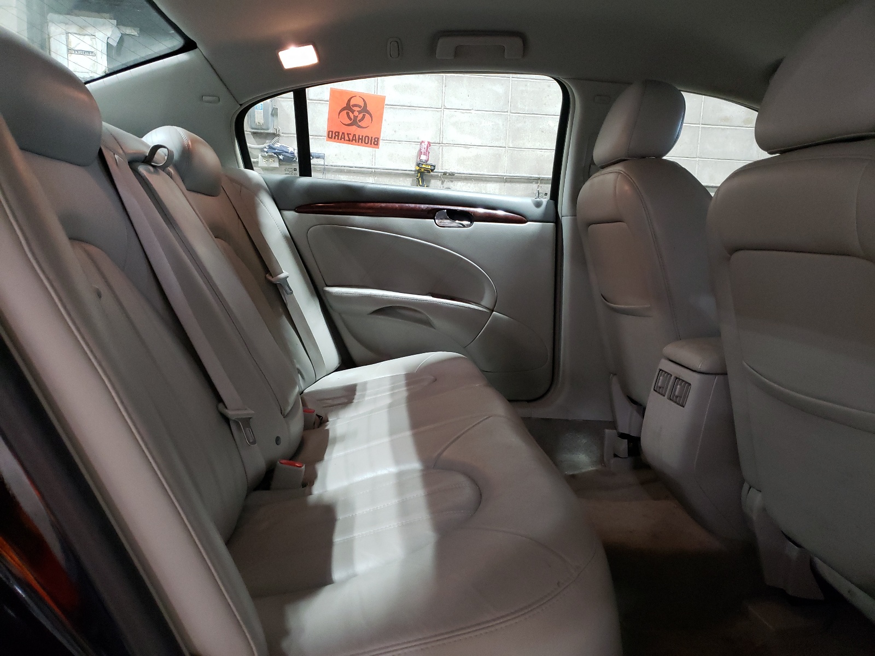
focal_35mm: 26
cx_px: 438
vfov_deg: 53.1
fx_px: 657
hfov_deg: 67.3
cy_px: 328
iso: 308
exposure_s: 1/40
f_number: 1.5
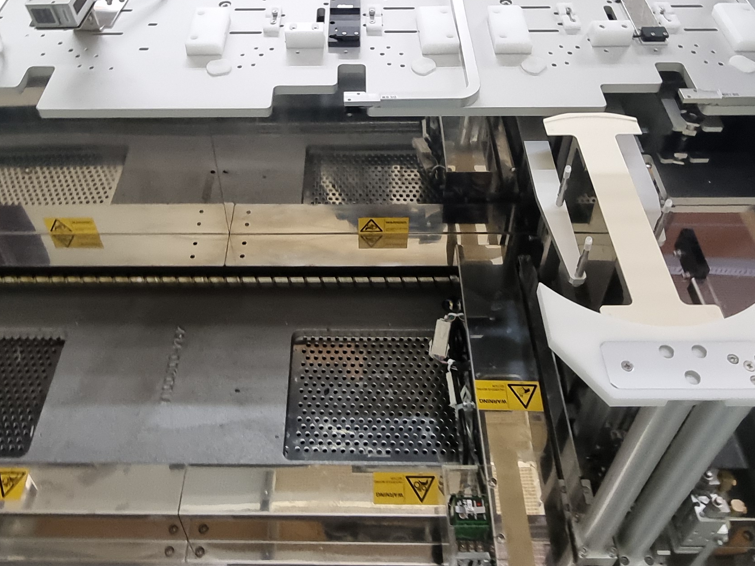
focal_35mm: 31
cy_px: 121
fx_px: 676
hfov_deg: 58.2
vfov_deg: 43.5
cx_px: 340
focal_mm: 2.2
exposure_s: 1/53
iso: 250
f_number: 2.2
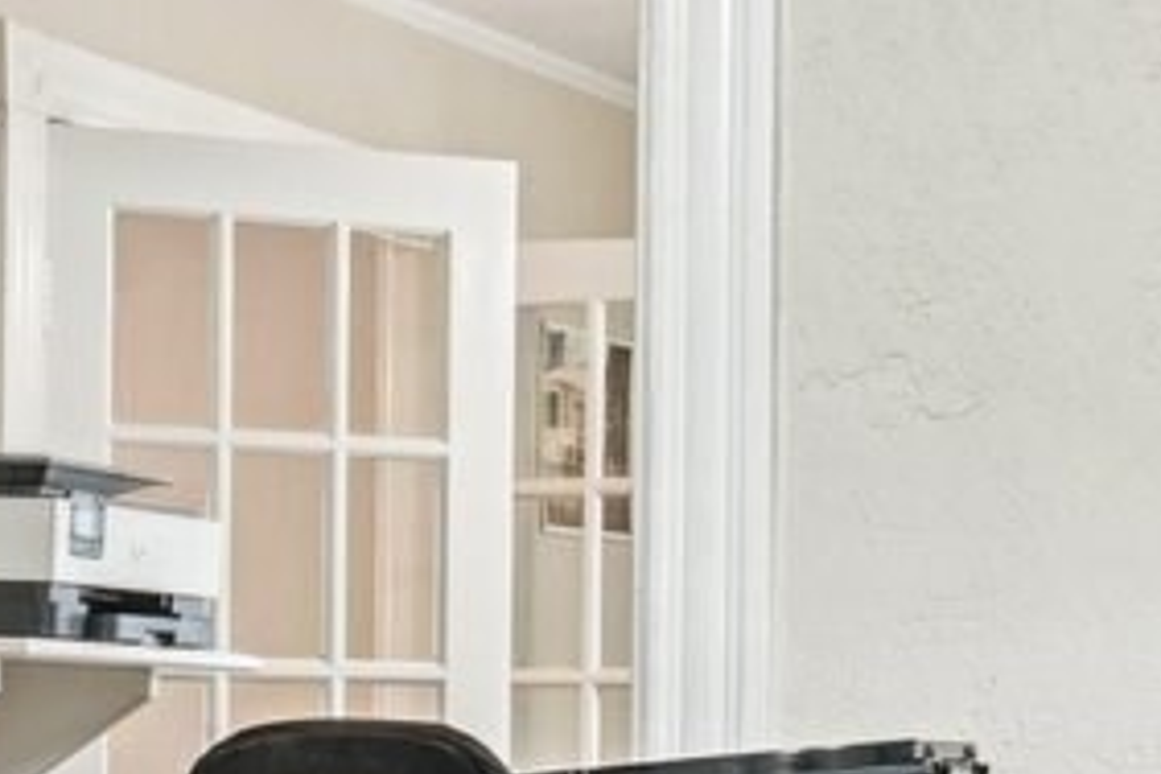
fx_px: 3741
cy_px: 764
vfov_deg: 11.7
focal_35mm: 116
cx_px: 667
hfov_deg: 17.6
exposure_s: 1/6
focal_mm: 16
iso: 400
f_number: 8
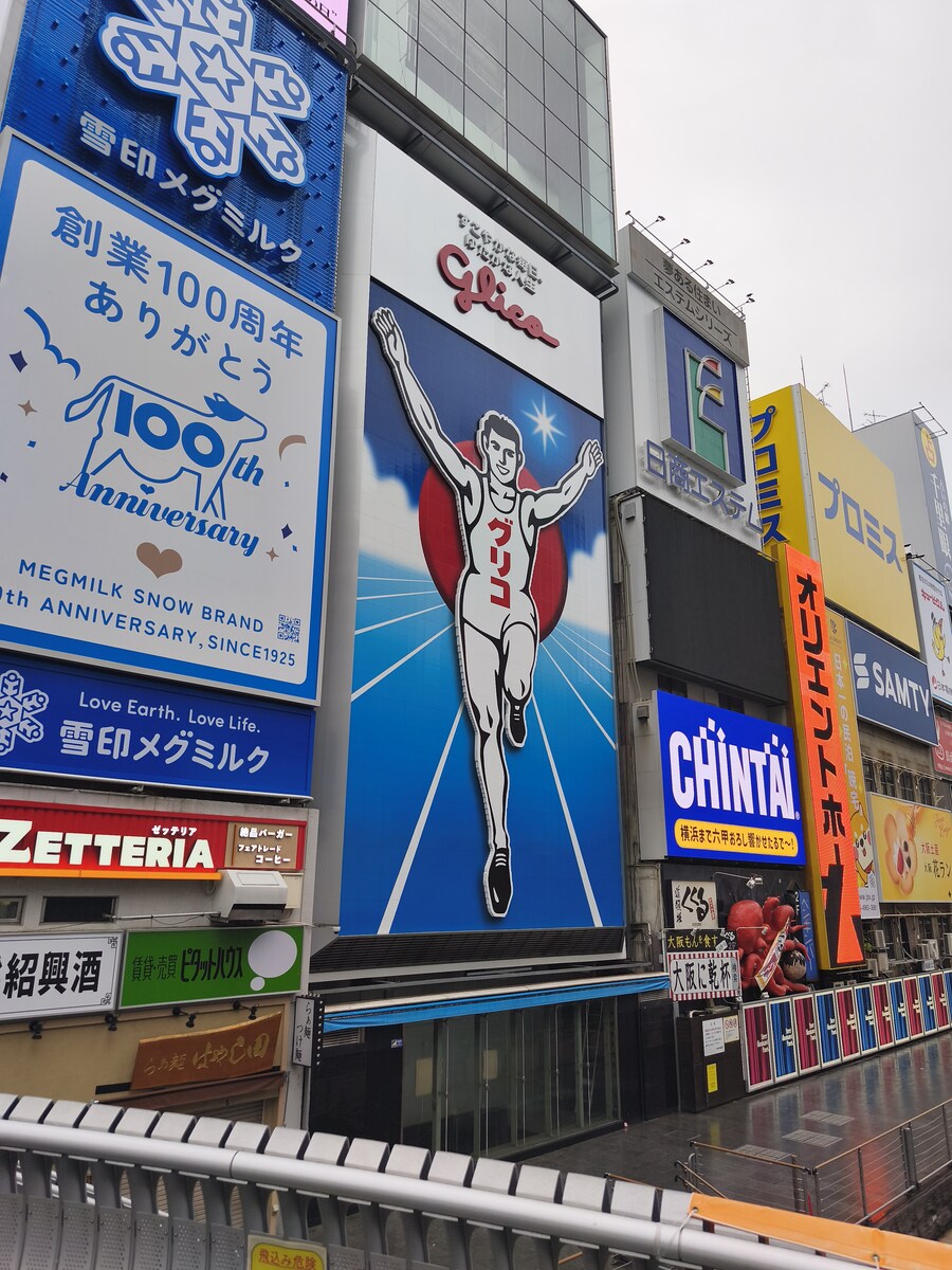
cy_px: 635
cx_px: 476
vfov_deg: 73.9
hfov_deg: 58.9
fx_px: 843
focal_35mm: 23
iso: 50
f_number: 1.65
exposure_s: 1/209
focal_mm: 6.18
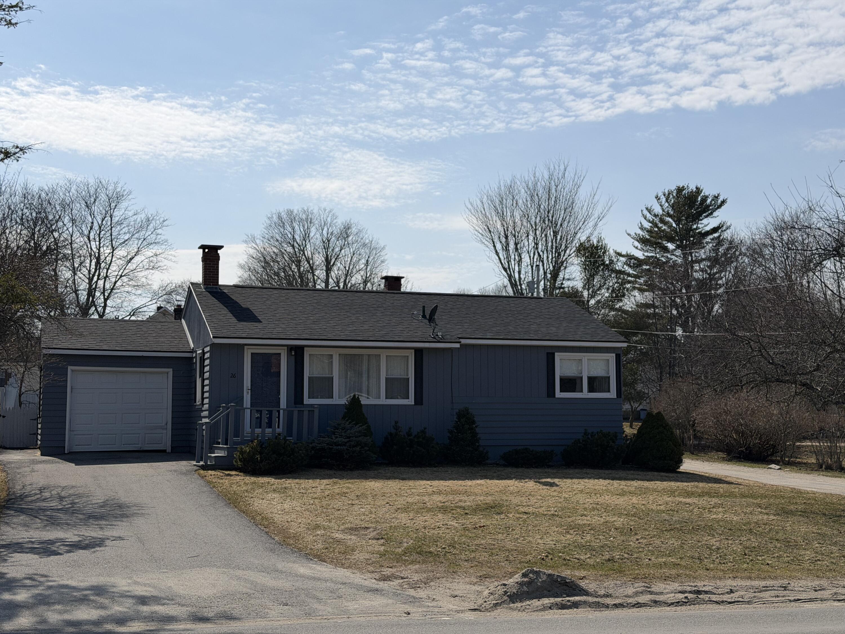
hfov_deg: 39.7
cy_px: 317
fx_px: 1172
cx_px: 422
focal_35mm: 48
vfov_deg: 30.3
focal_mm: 6.76
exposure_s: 1/13333
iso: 80
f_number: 1.78
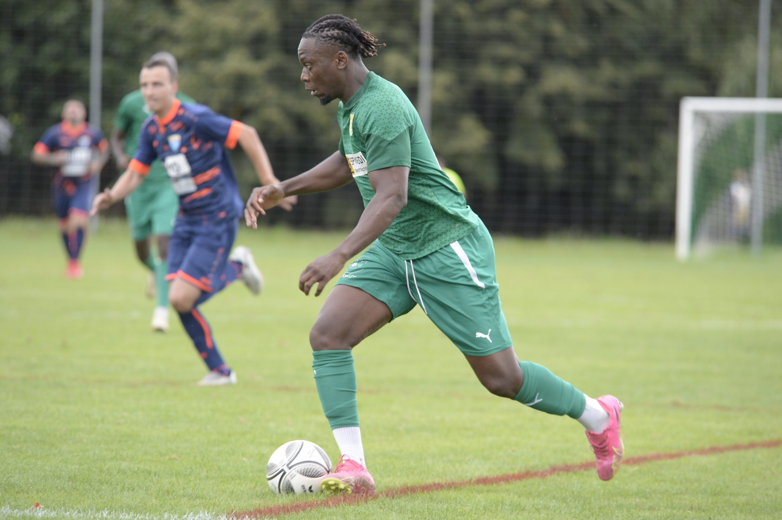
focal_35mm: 300
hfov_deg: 6.9
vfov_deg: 4.6
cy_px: 260
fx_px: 6510
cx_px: 391
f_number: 5.3
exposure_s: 1/640
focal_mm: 300
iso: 2200
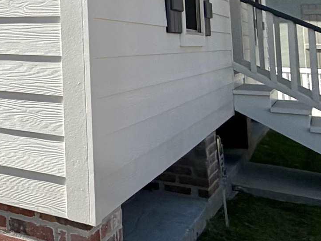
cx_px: -294
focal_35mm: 59
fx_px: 547
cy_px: -11
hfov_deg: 20.1
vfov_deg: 23.6
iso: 20
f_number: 2.2
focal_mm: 2.22
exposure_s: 1/942
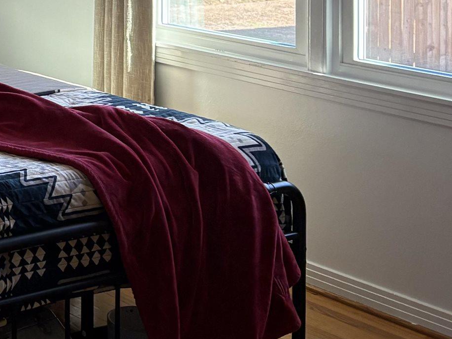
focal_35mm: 87
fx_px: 1136
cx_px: -244
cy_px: -142
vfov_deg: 15.8
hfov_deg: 19.4
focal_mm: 5.96
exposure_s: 1/120
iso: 125
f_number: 1.6
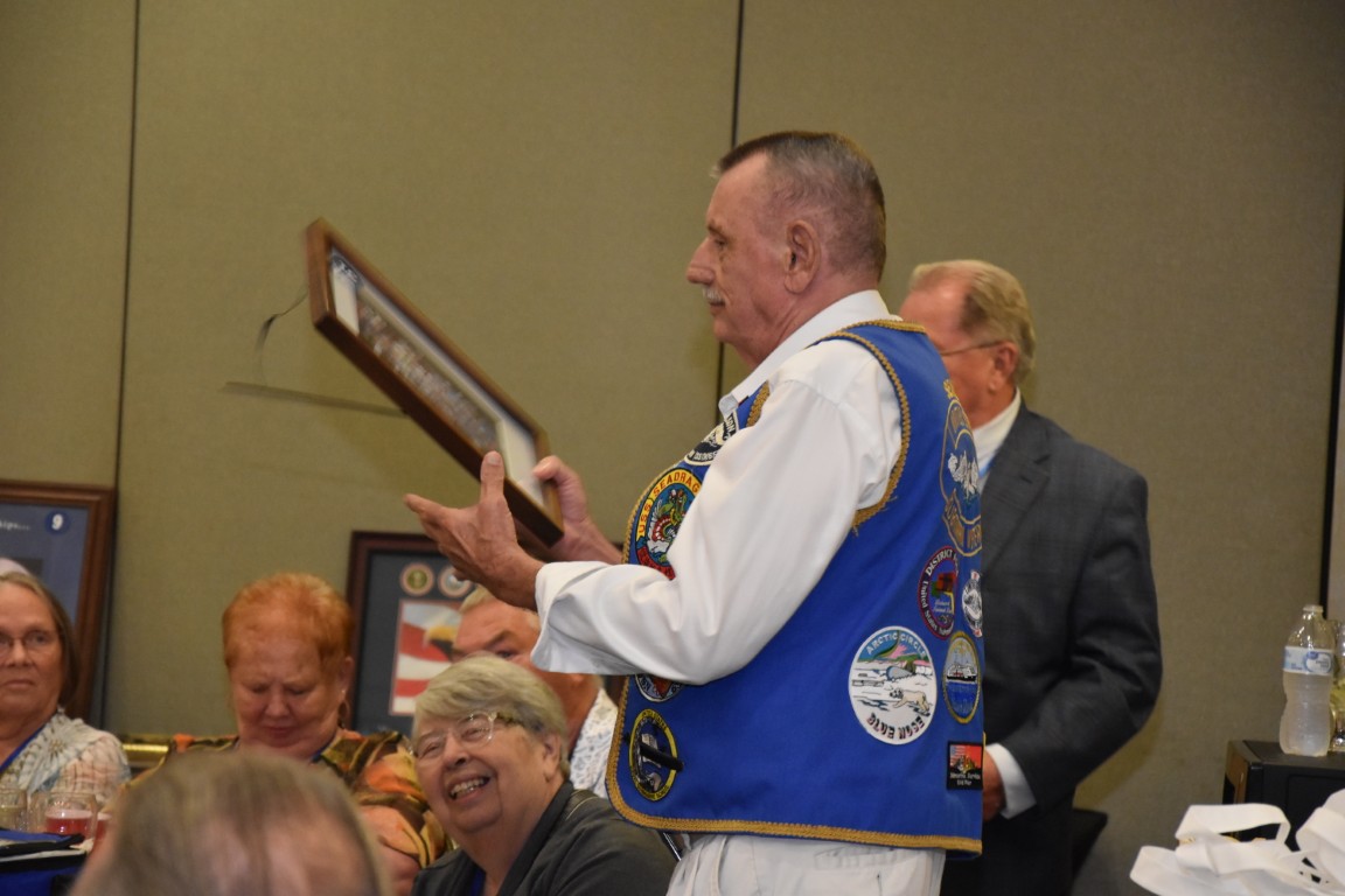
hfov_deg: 14.9
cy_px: 448
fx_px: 5155
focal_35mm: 138
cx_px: 672
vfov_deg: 9.9
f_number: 5.6
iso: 2500
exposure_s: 1/60
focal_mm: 92
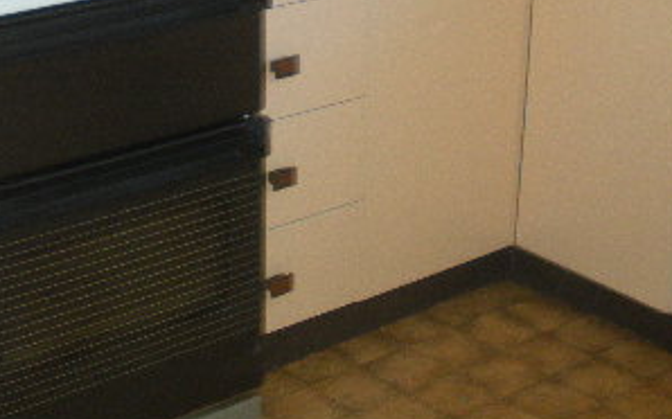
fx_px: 1501
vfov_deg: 15.4
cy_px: -54
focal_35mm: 82
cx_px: 162
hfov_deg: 24.9
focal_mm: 6.3
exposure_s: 1/30
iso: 192
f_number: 3.5
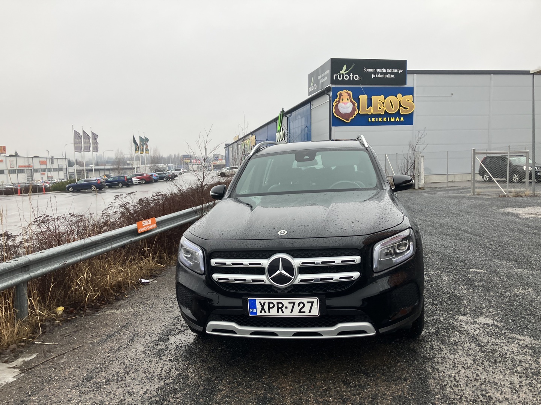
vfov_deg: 49.7
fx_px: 438
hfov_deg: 63.4
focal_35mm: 28
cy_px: 202
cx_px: 270
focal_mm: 3.99
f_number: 1.8
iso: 32
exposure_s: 1/121
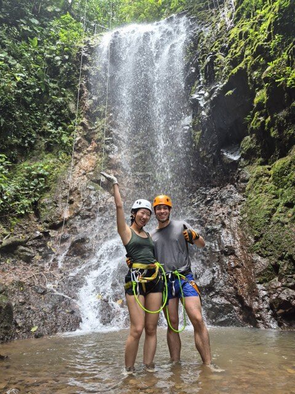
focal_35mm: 23
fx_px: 261
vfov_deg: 73.9
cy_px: 197
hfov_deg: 58.9
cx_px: 148
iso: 80
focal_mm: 5.4
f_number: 1.8
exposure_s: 1/180
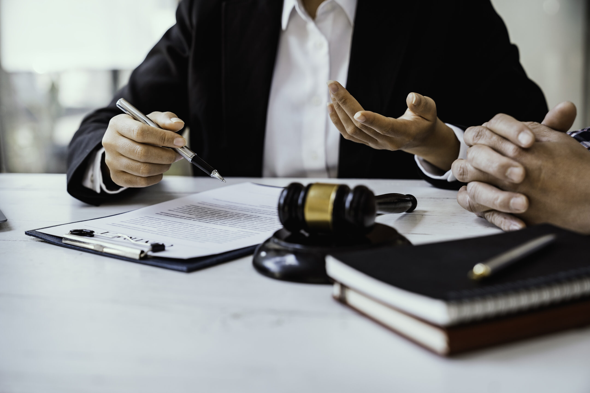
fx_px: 901
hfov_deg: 36.2
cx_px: 295
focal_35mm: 55
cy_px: 196
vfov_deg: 24.6
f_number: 3.2
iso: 160
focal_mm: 55
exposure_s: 1/100
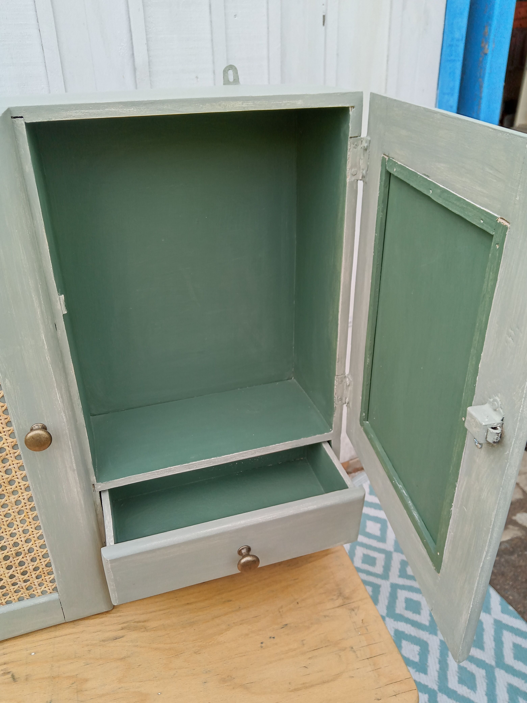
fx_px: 568
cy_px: 352
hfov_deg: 49.7
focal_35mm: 28
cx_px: 264
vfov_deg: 63.4
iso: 112
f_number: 1.8
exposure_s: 1/492
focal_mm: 3.57
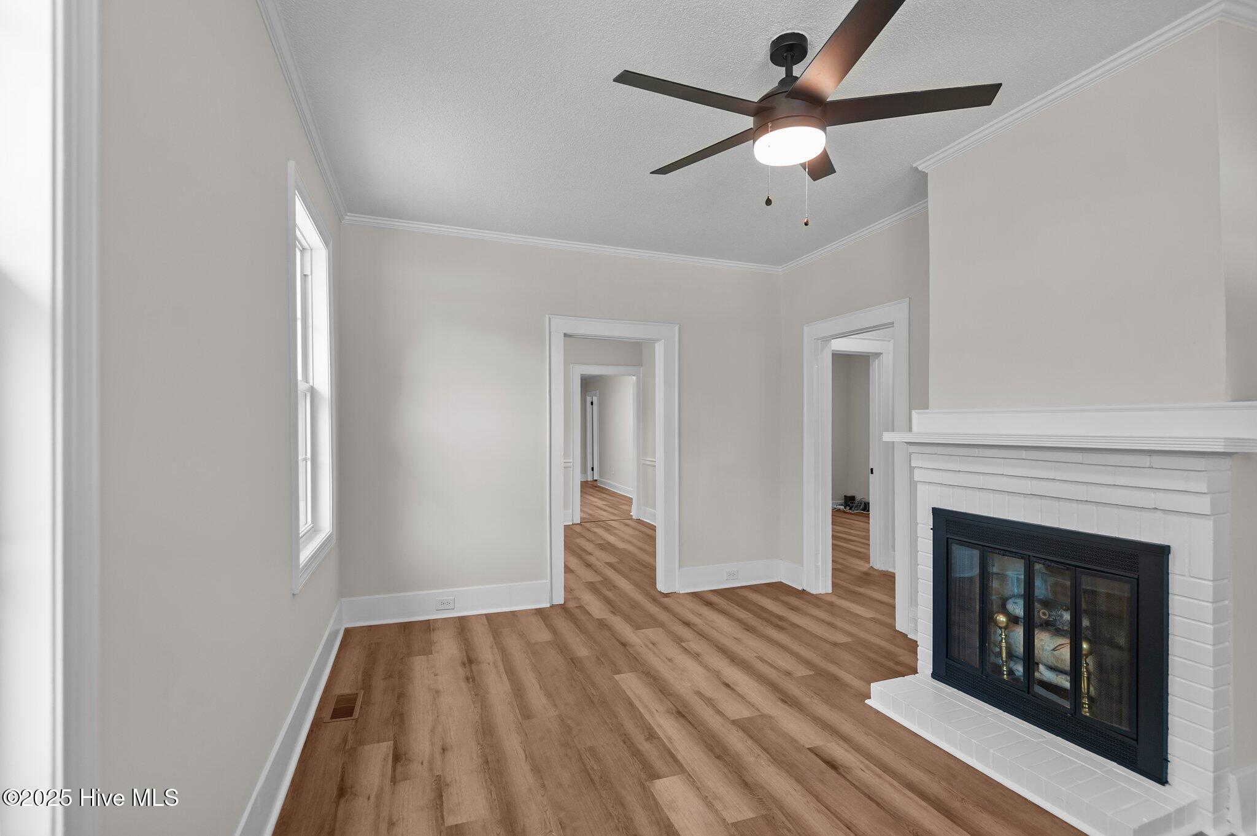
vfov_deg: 73.7
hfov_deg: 96.8
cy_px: 418
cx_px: 628
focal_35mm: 16
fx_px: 558
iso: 400
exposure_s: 1/30
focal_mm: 16
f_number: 4
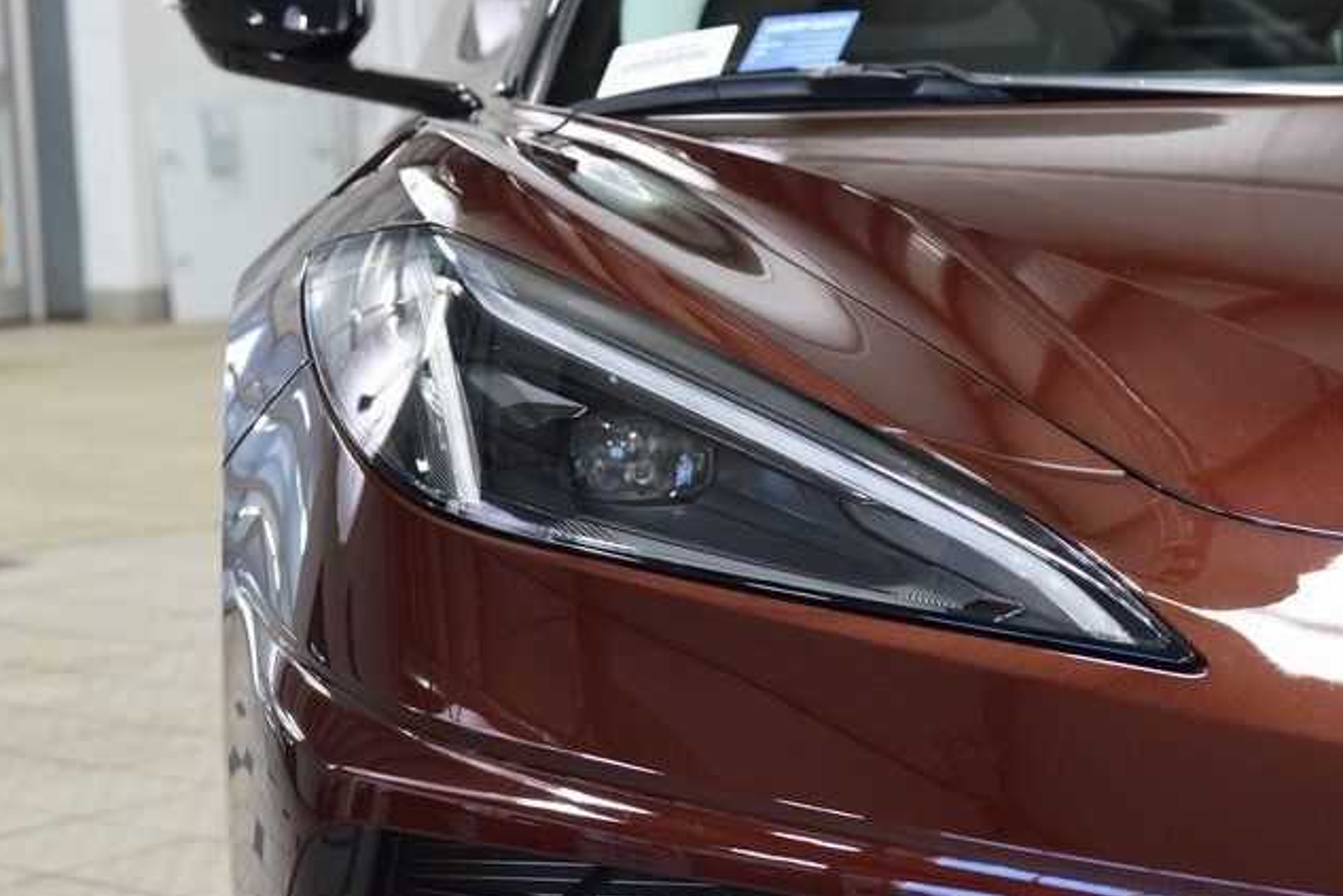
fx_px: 3955
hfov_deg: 19.3
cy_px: 448
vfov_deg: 12.9
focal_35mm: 106
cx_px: 669
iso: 1400
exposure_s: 1/30
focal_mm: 70
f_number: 7.1
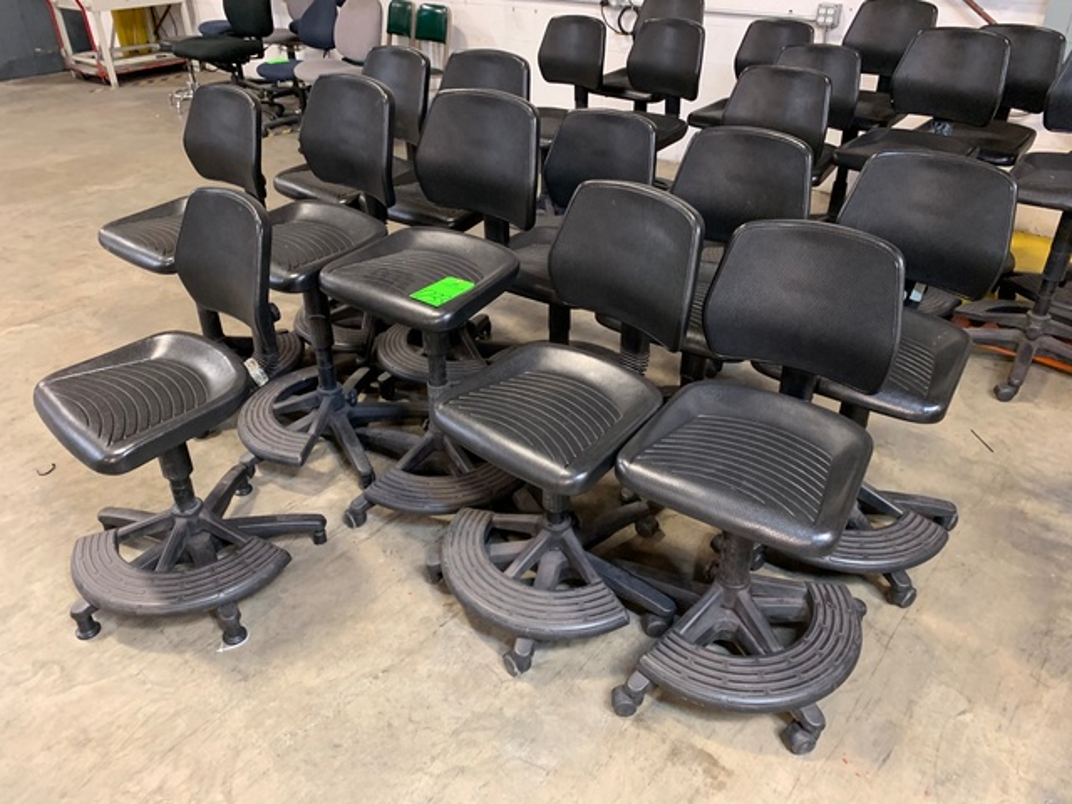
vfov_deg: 53.1
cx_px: 536
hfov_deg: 67.3
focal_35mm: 26
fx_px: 805
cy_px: 402
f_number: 1.8
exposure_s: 1/40
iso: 320
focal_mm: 4.25
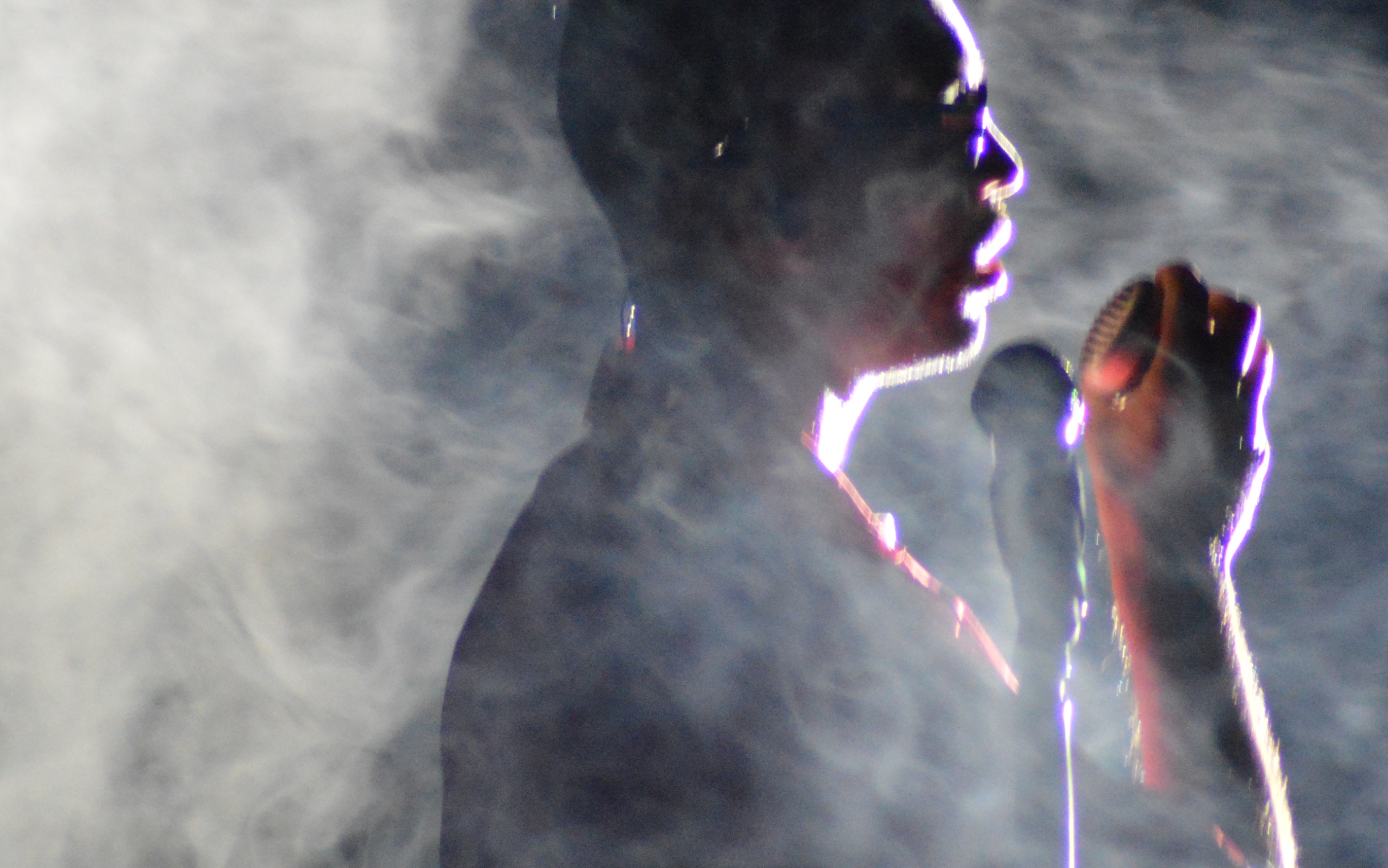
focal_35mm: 1022
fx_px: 38662
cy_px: 401
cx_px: 719
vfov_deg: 1.3
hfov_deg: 2.1
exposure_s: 1/50
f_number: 5.6
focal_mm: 300
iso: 3200
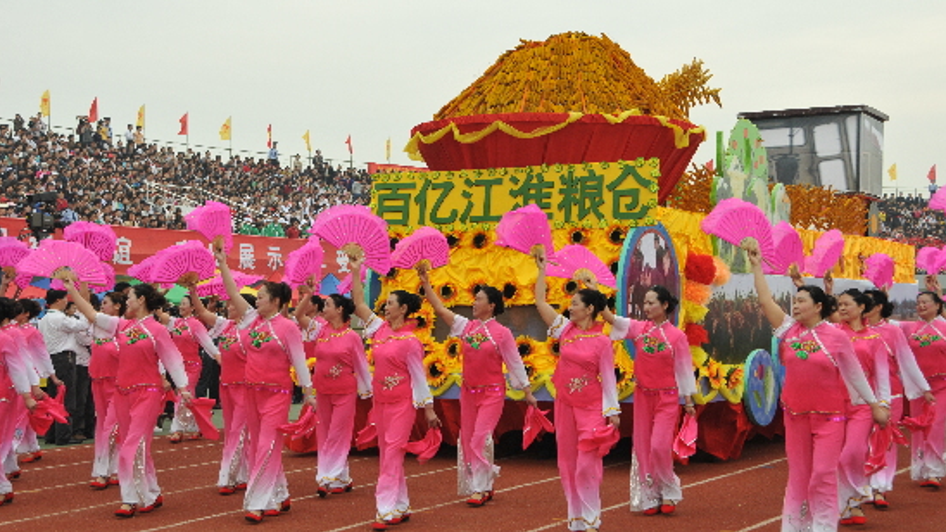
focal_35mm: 63
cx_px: 473
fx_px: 1580
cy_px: 279
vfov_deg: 19.1
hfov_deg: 33.3
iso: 400
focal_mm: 40
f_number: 8
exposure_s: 1/320
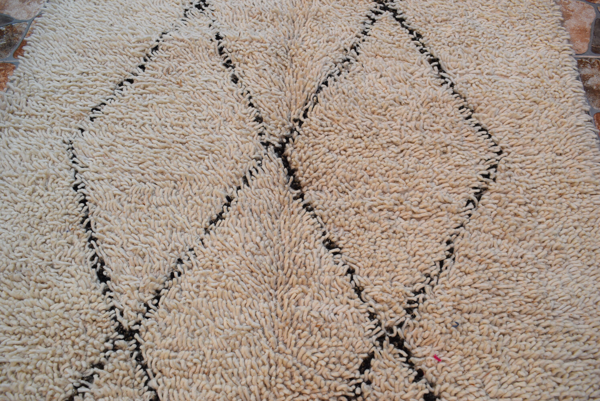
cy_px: 200
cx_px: 300
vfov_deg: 40.0
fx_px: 550
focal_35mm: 33
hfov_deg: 57.2
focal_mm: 22
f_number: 7.1
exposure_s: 1/200
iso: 400
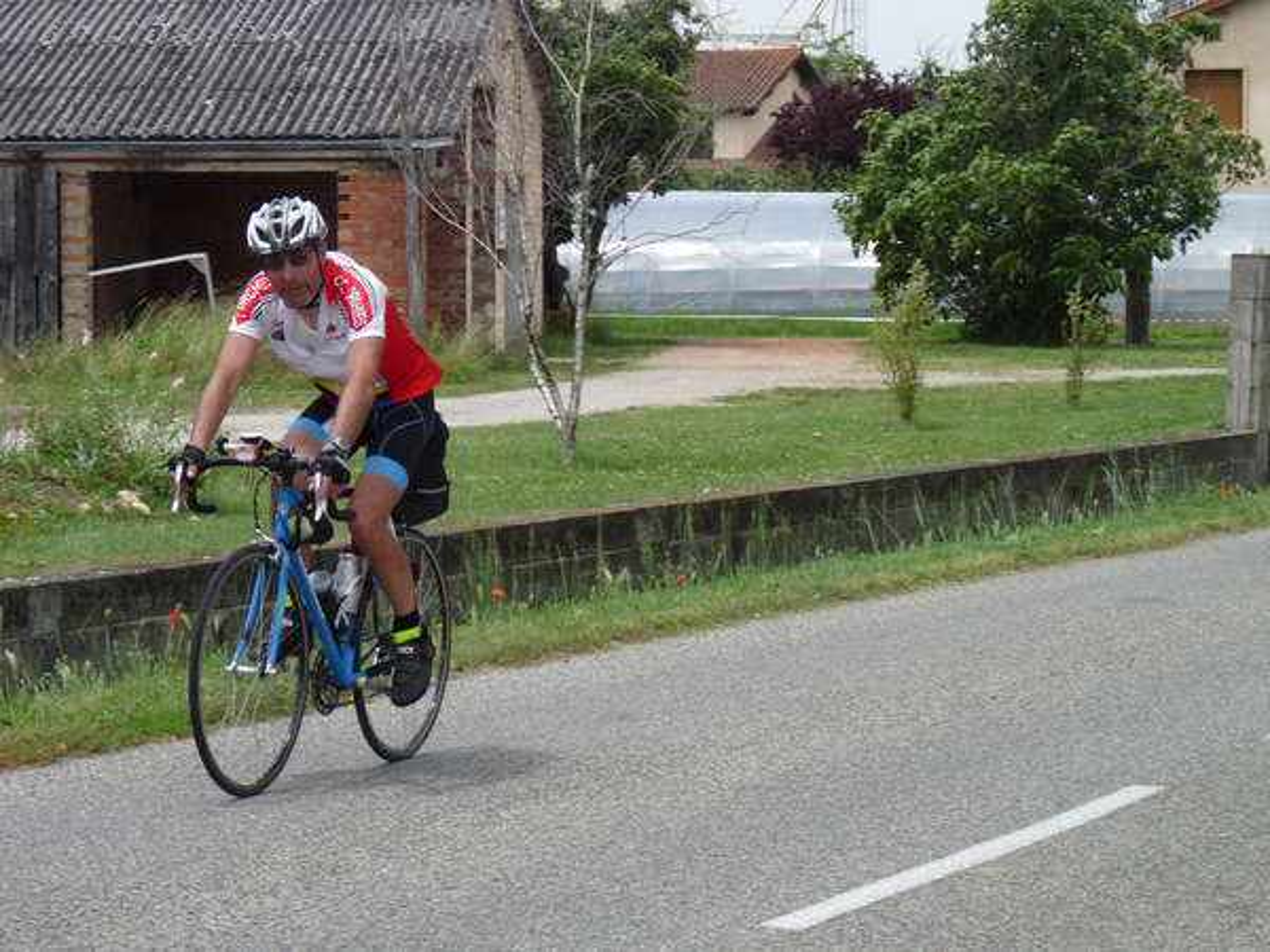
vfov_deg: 12.3
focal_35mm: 120
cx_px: 635
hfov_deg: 16.4
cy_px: 476
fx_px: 4403
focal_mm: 18
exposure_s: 1/800
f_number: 4
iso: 100
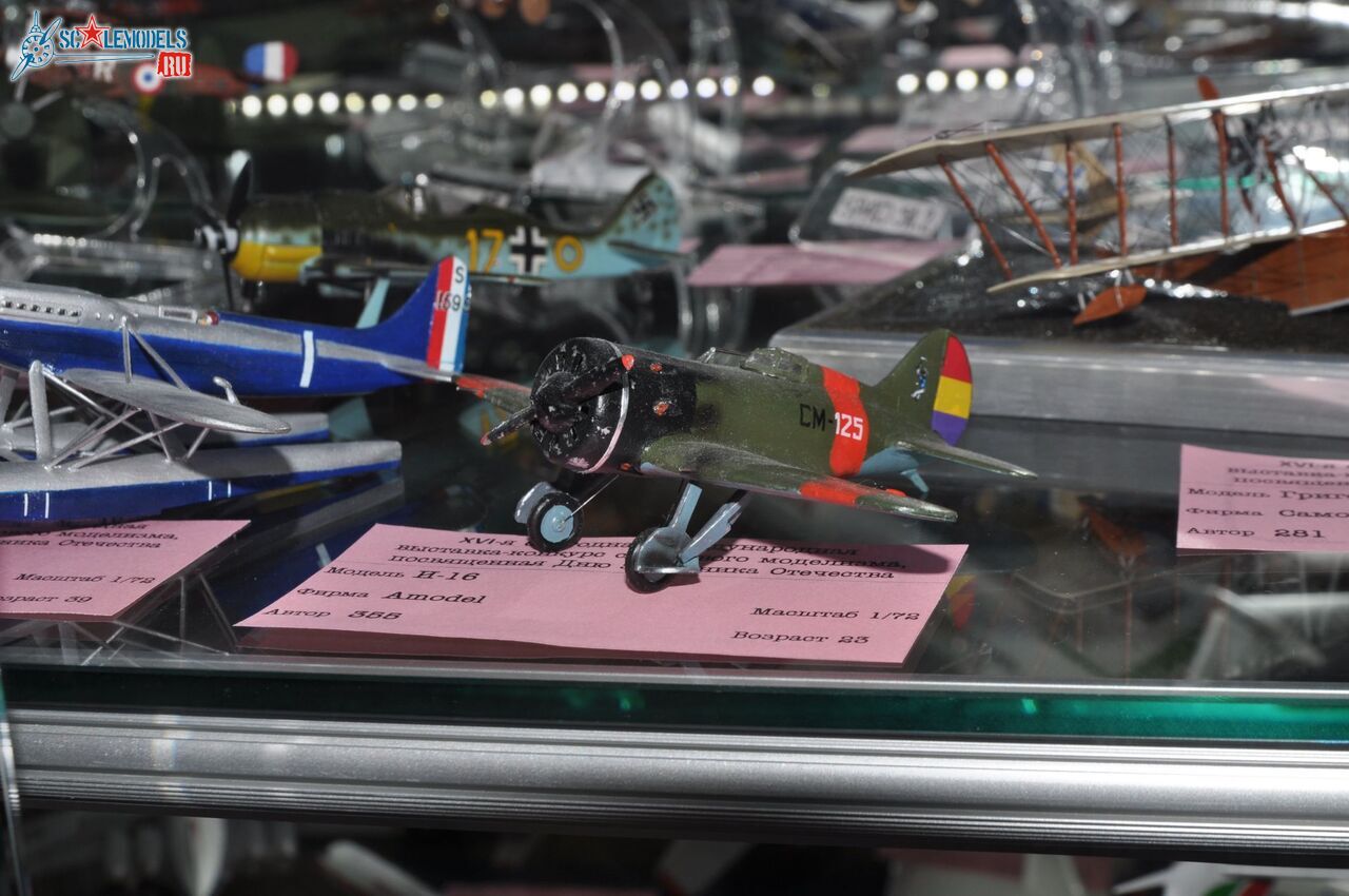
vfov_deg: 20.1
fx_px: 2526
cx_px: 674
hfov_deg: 29.9
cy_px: 448
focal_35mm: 68
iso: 200
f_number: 11
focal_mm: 45
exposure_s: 1/200
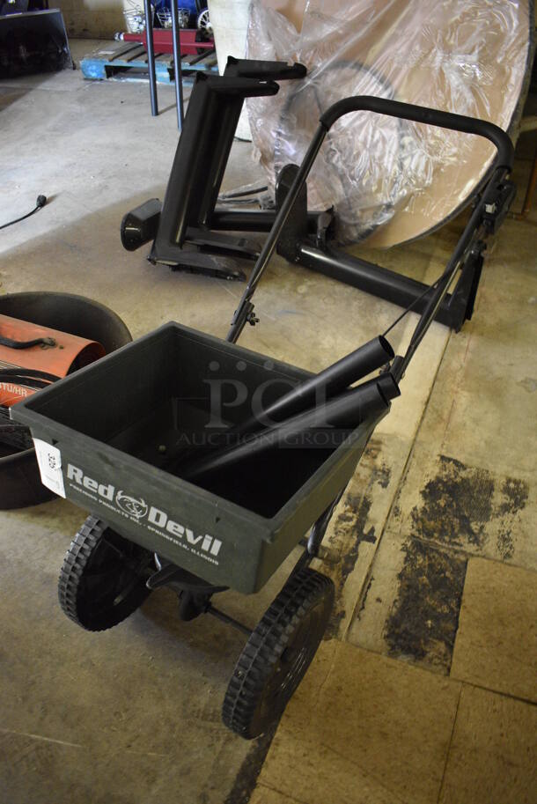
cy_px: 402
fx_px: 603
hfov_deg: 48.0
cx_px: 268
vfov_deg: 67.3
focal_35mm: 27
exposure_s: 1/25
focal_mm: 18
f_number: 3.5
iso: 3200
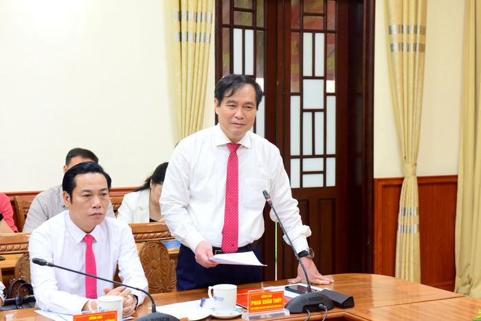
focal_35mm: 62
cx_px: 240
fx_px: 829
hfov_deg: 32.4
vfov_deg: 21.9
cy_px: 160
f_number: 5.6
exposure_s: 1/60
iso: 2000
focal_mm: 62
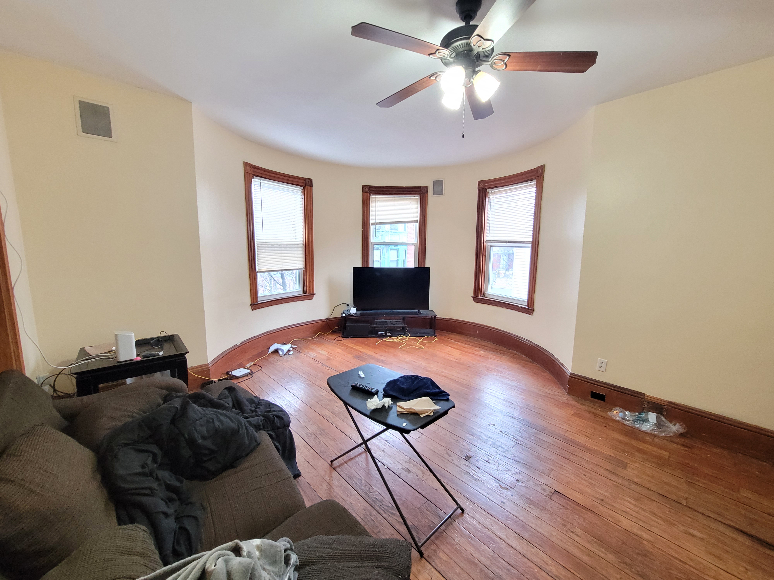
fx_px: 291
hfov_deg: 106.2
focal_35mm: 13
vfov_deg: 89.9
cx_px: 387
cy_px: 290
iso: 500
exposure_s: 1/29
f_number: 2.2
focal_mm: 1.74
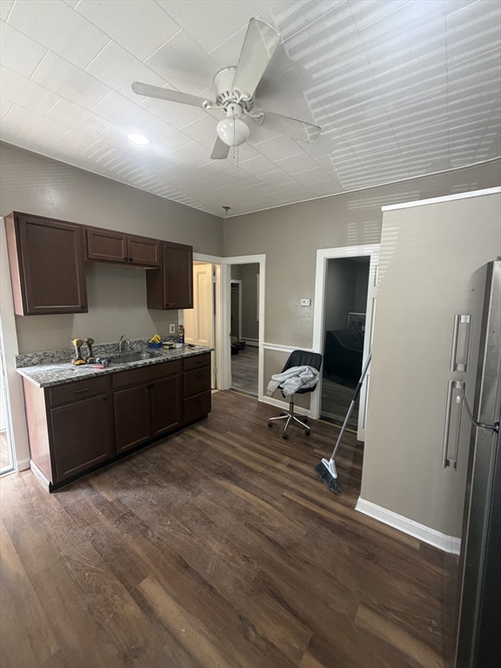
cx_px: 250
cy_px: 334
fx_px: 270
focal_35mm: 14
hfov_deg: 85.7
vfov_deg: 102.1
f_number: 2.2
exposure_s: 1/121
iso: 320
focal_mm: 2.22
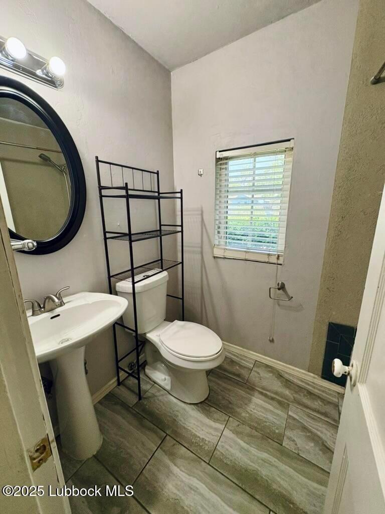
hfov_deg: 85.7
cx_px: 192
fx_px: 208
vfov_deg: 102.1
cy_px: 257
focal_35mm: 14
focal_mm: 2.22
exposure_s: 1/120
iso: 200
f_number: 2.2
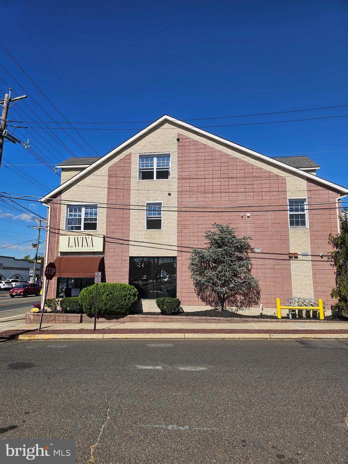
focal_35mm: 23
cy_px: 232
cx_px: 174
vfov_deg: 73.9
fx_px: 308
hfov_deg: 58.9
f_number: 1.7
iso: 10
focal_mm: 6.3
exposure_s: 1/1157
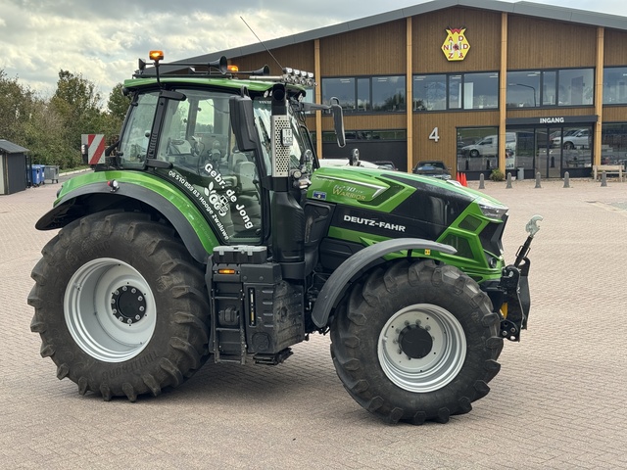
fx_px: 869
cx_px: 314
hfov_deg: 39.7
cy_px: 235
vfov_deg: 30.3
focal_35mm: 48
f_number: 1.78
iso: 64
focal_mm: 6.76
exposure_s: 1/715
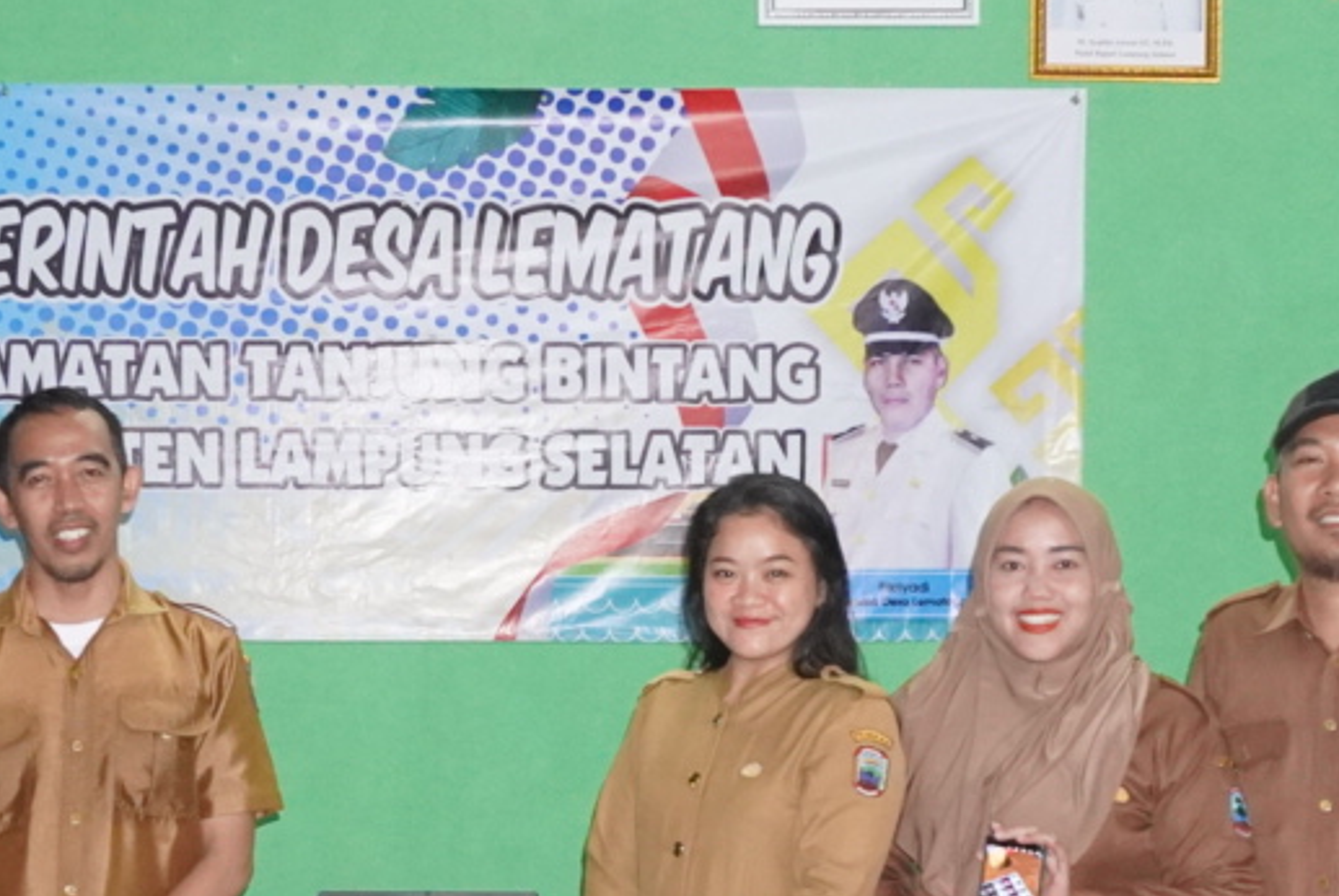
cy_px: 666
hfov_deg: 26.9
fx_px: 2793
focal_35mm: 75
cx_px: 578
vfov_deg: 18.1
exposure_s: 1/160
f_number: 4
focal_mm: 16
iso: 3200
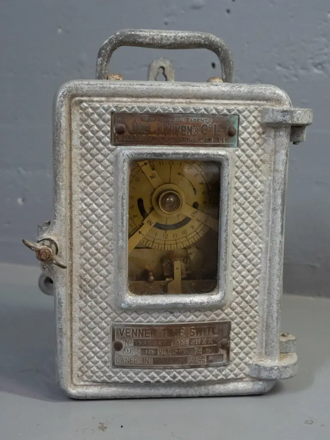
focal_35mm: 50
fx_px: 636
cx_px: 165
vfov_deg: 38.2
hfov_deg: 29.1
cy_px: 220
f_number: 5.6
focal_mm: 25
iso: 3200
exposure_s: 1/125
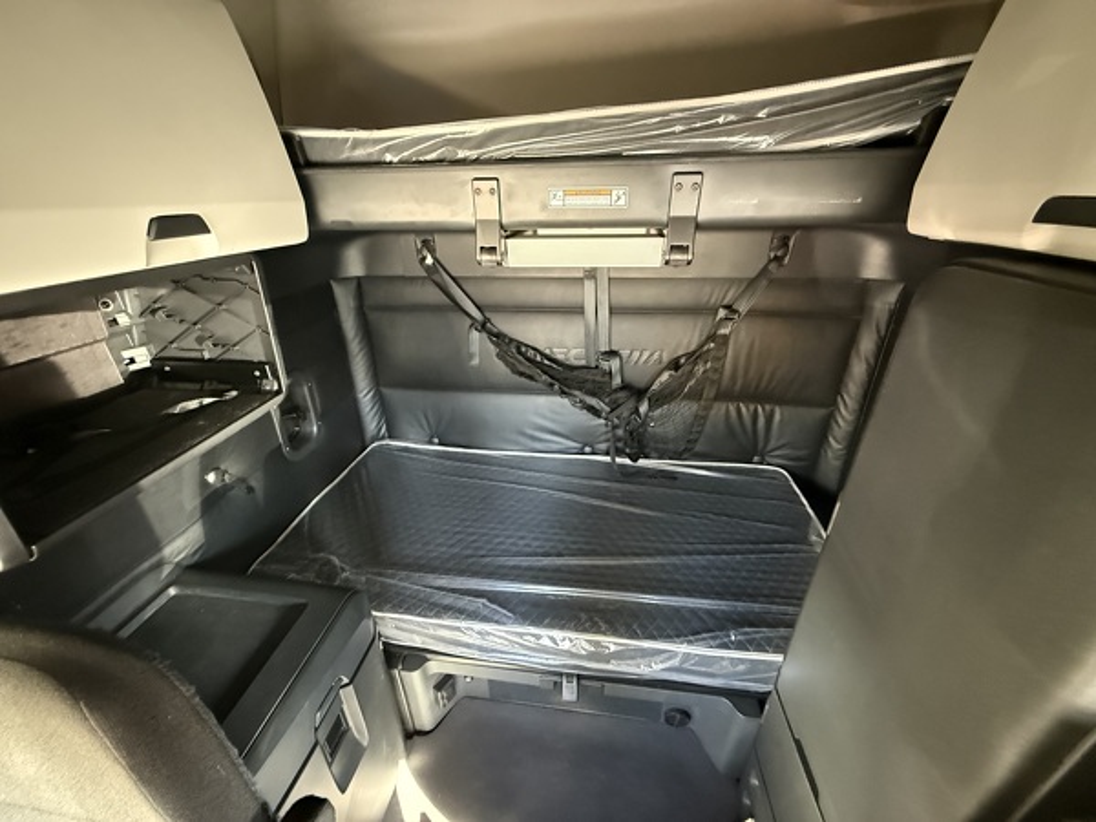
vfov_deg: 85.7
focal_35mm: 14
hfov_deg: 102.1
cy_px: 411
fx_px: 443
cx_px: 548
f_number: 2.2
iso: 1600
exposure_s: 1/39
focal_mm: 2.22
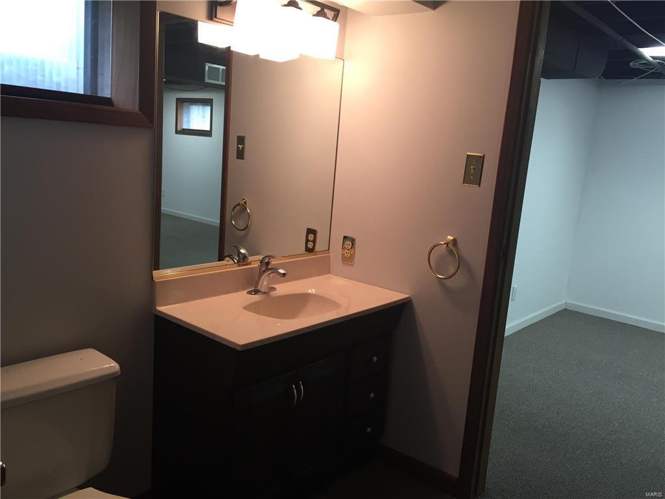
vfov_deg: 48.2
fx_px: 557
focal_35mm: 29
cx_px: 332
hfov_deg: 61.7
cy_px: 250
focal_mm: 4.15
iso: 80
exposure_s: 1/30
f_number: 2.2
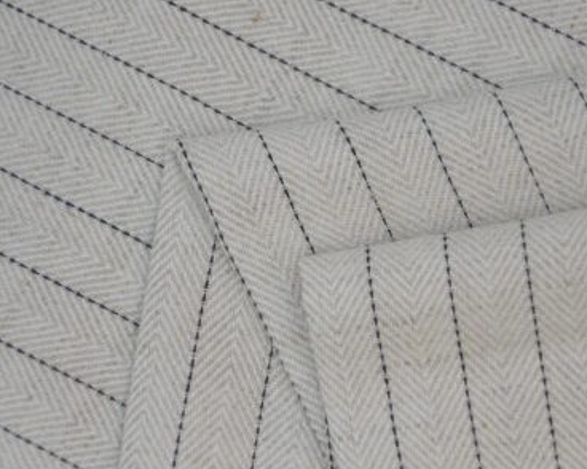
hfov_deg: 9.6
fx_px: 3484
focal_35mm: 201
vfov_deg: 7.7
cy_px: 226
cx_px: 319
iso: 5000
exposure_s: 1/8000
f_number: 5.6
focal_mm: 105
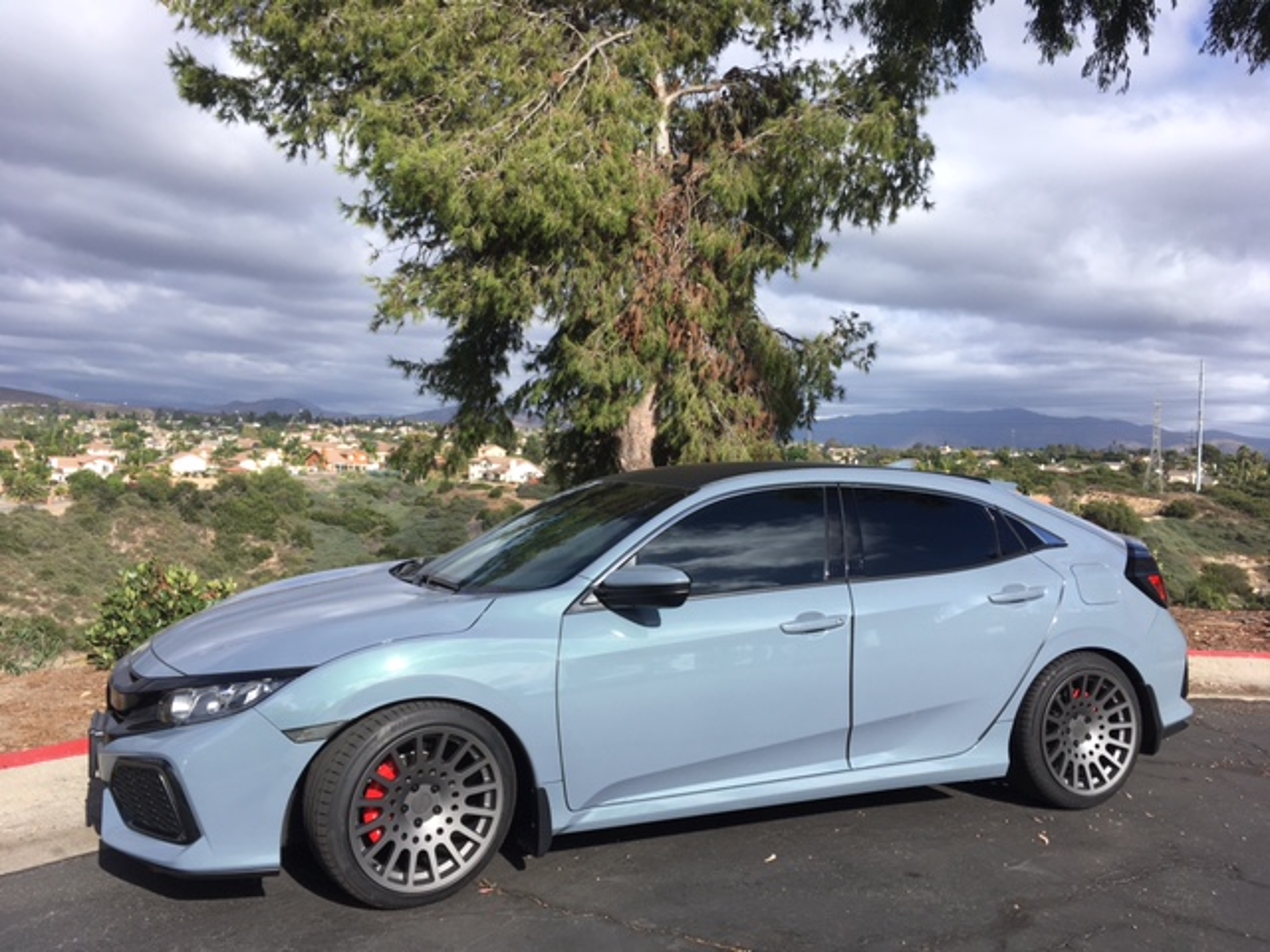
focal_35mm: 29
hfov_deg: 61.7
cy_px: 476
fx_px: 1064
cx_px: 635
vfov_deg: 48.2
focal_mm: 4.15
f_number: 2.2
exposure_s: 1/1374
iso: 25
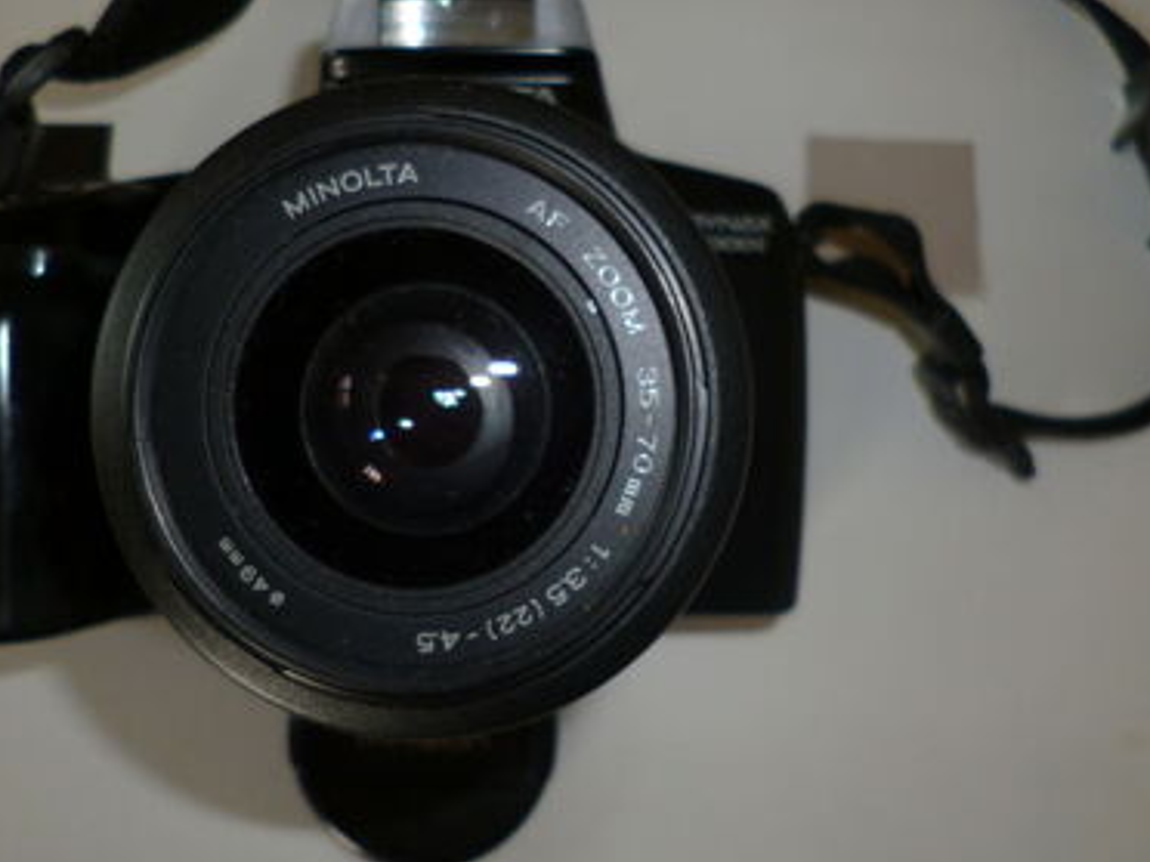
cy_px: 429
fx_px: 1030
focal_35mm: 31
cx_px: 516
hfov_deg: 58.2
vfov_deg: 45.4
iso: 100
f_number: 2.5
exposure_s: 1/60
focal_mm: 4.3
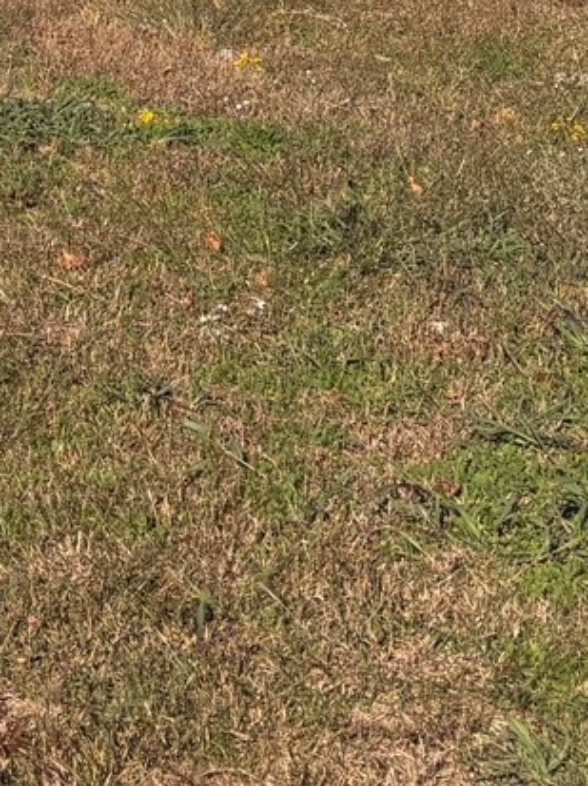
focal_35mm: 121
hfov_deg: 12.1
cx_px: 49
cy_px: -396
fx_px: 2745
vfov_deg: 15.1
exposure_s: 1/4255
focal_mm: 5.96
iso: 50
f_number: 1.6
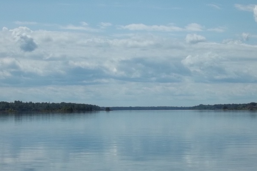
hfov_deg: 15.3
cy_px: 110
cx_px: 171
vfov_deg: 10.2
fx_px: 956
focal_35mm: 134
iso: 64
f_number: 5.2
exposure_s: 1/1000
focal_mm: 17.1
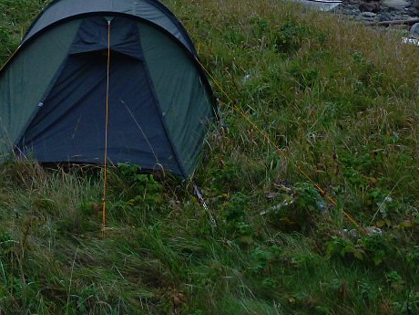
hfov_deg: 28.4
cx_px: 88
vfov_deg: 20.8
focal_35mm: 67
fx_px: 811
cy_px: -34
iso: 200
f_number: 3.3
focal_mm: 4.9
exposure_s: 1/30
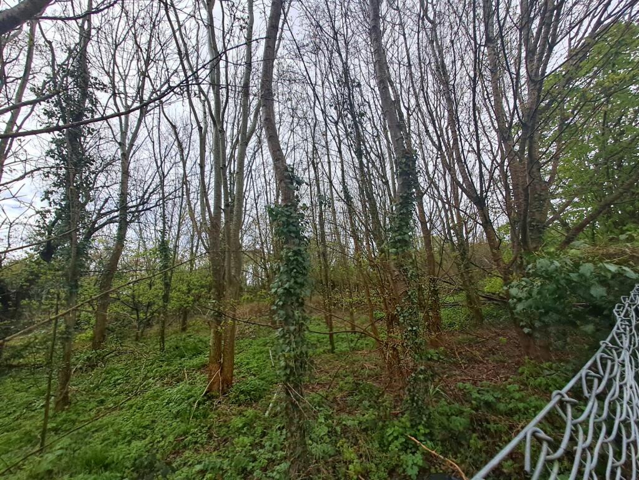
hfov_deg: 106.2
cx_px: 320
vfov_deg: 89.9
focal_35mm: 13
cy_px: 240
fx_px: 240
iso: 40
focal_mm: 1.42
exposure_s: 1/1418
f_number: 2.2
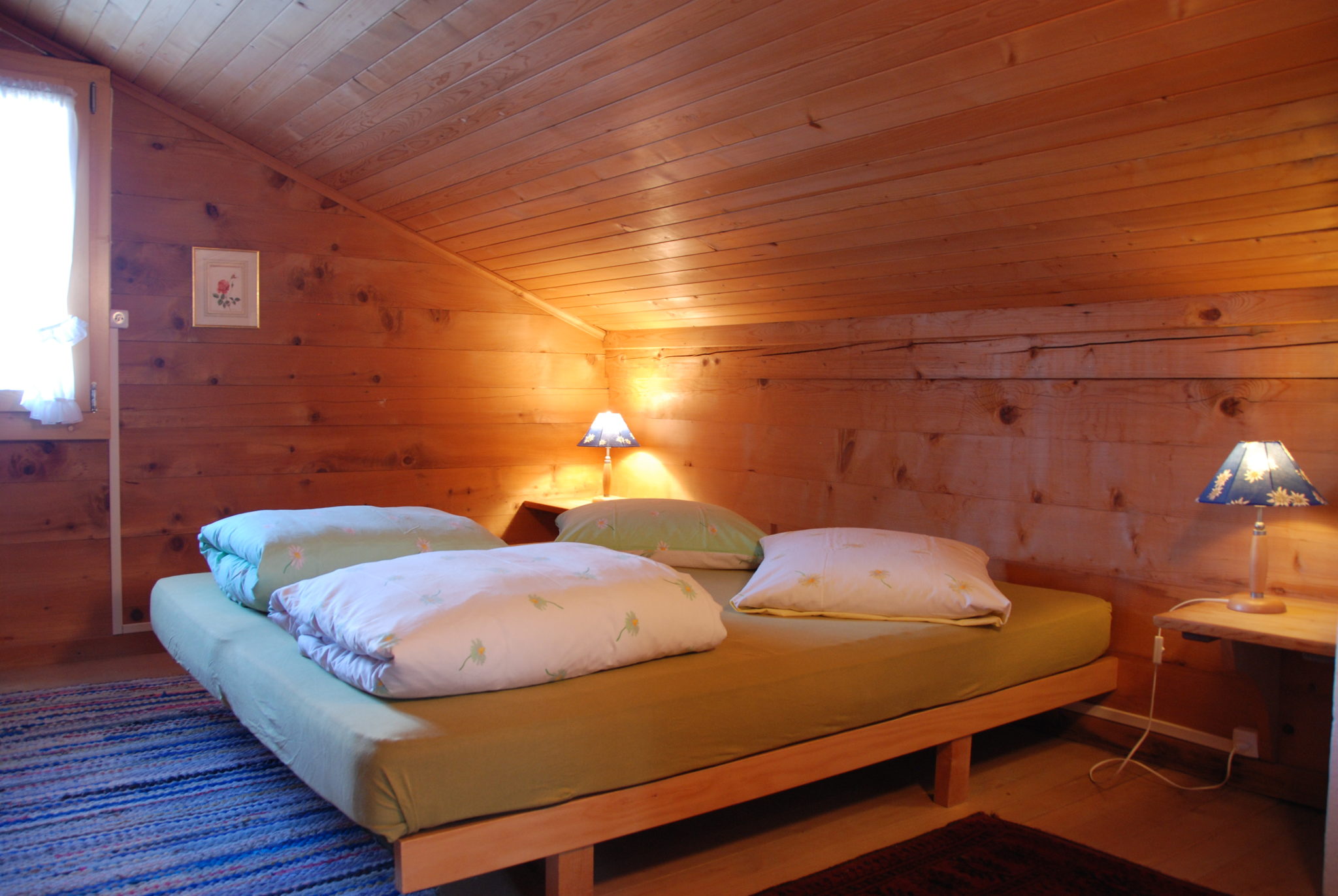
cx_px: 669
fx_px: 1005
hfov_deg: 67.3
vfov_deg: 48.1
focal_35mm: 27
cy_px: 448
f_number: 3.5
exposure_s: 1/8
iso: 400
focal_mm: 18
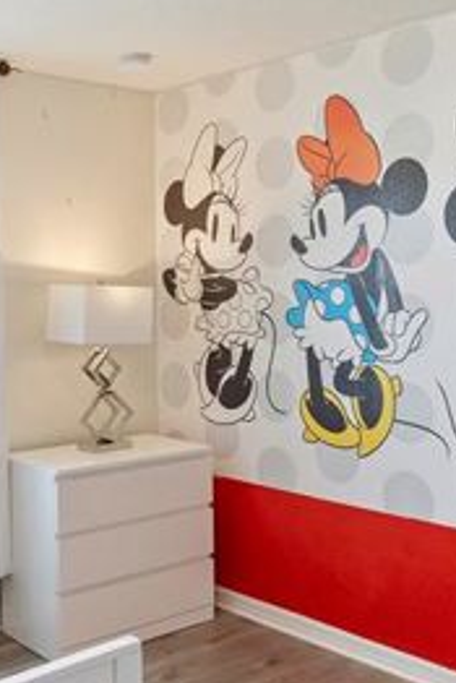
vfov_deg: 45.0
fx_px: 816
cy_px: 435
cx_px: 181
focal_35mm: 43
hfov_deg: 31.1
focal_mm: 16
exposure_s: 1/160
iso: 800
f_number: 4
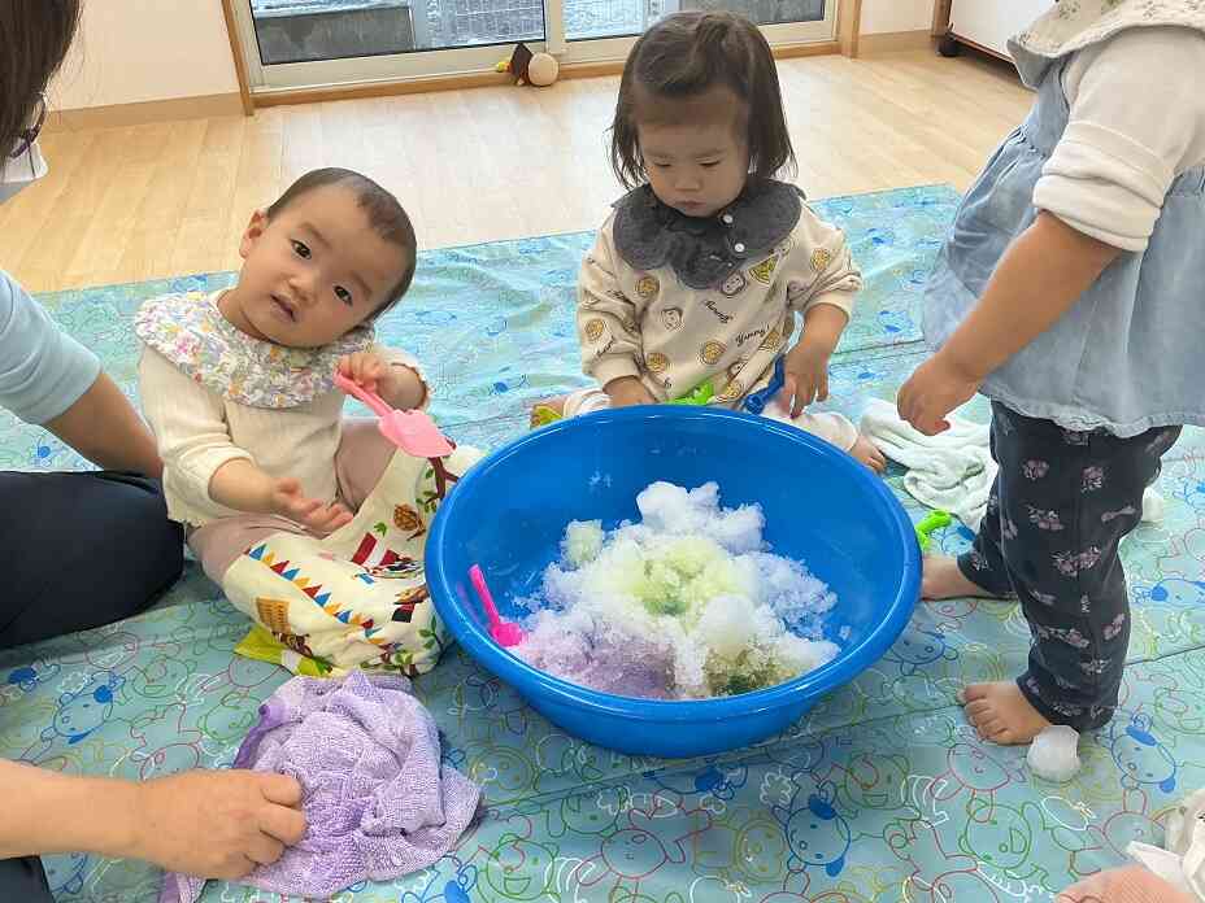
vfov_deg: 48.2
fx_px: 1010
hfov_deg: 61.7
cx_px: 602
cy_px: 452
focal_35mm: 29
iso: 25
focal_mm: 3
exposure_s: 1/100
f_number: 1.8
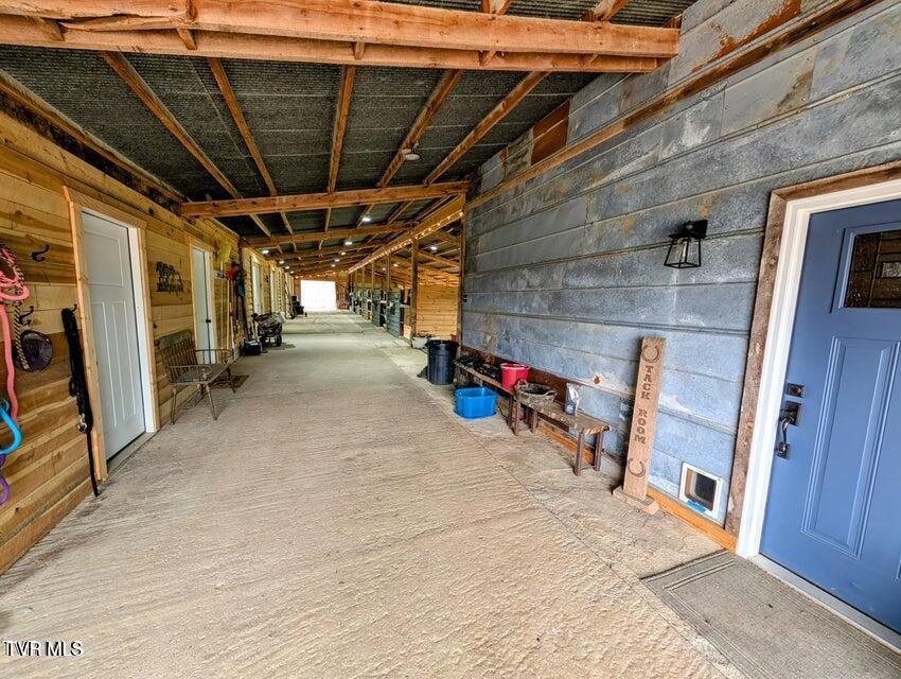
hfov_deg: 110.5
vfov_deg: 94.6
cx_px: 450
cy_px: 340
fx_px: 313
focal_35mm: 12
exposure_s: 1/60
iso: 66
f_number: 1.7
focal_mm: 2.02
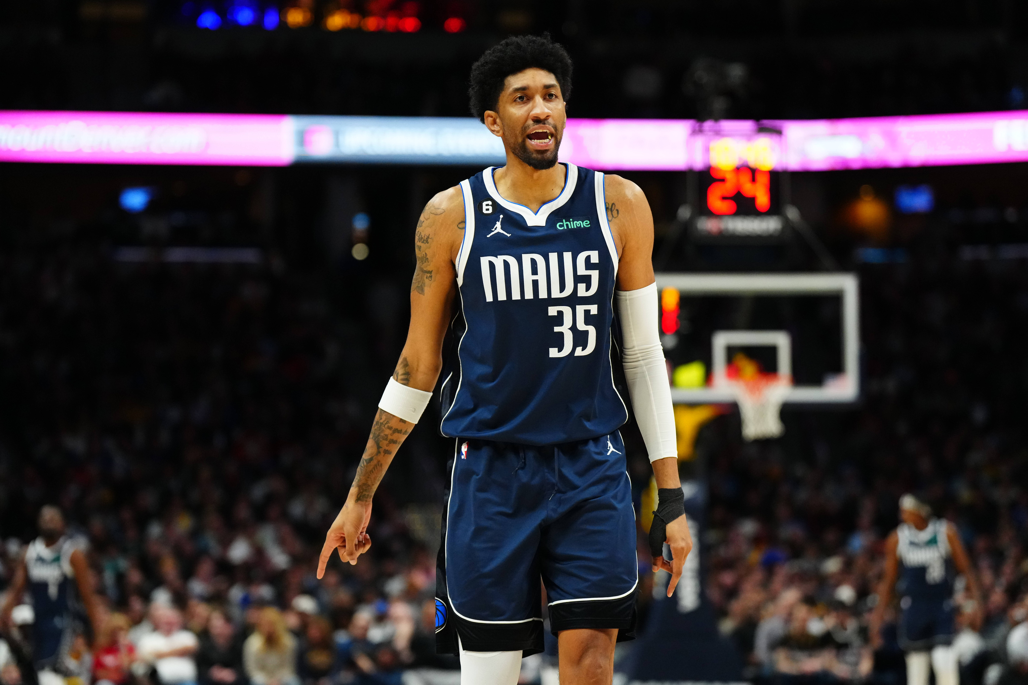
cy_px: 342
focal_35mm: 119
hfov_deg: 17.2
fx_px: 3398
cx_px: 514
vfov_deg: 11.5
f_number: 2.8
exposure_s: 1/2500
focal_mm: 119
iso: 5000
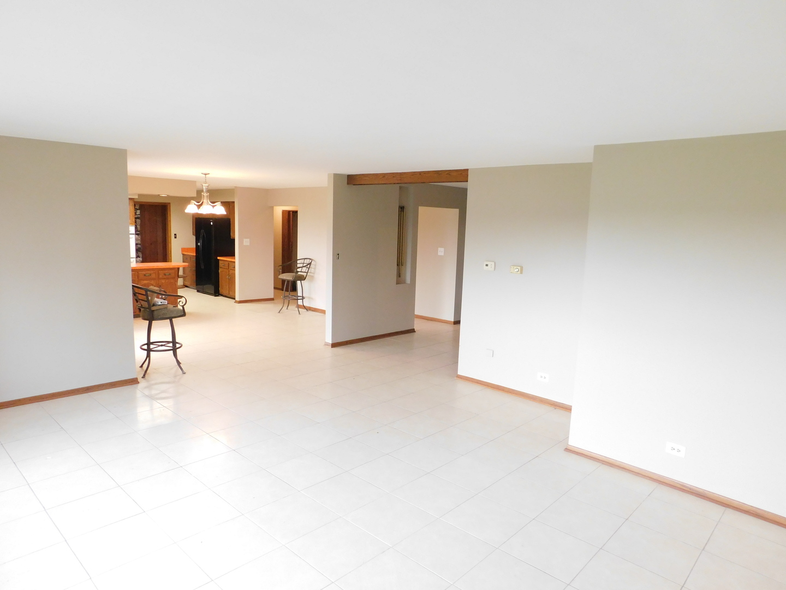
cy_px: 295
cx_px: 393
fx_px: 522
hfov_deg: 73.9
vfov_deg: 58.9
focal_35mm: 23
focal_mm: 4
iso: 400
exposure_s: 1/30
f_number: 3
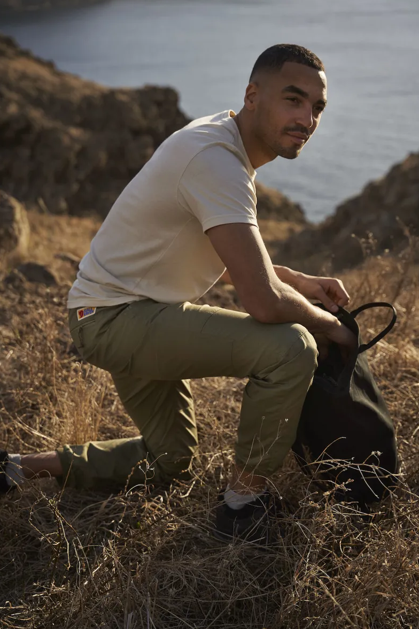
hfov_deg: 26.5
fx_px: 889
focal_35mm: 51
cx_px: 211
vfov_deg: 38.9
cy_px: 315
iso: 160
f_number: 3.5
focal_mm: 49.9
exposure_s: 1/1250
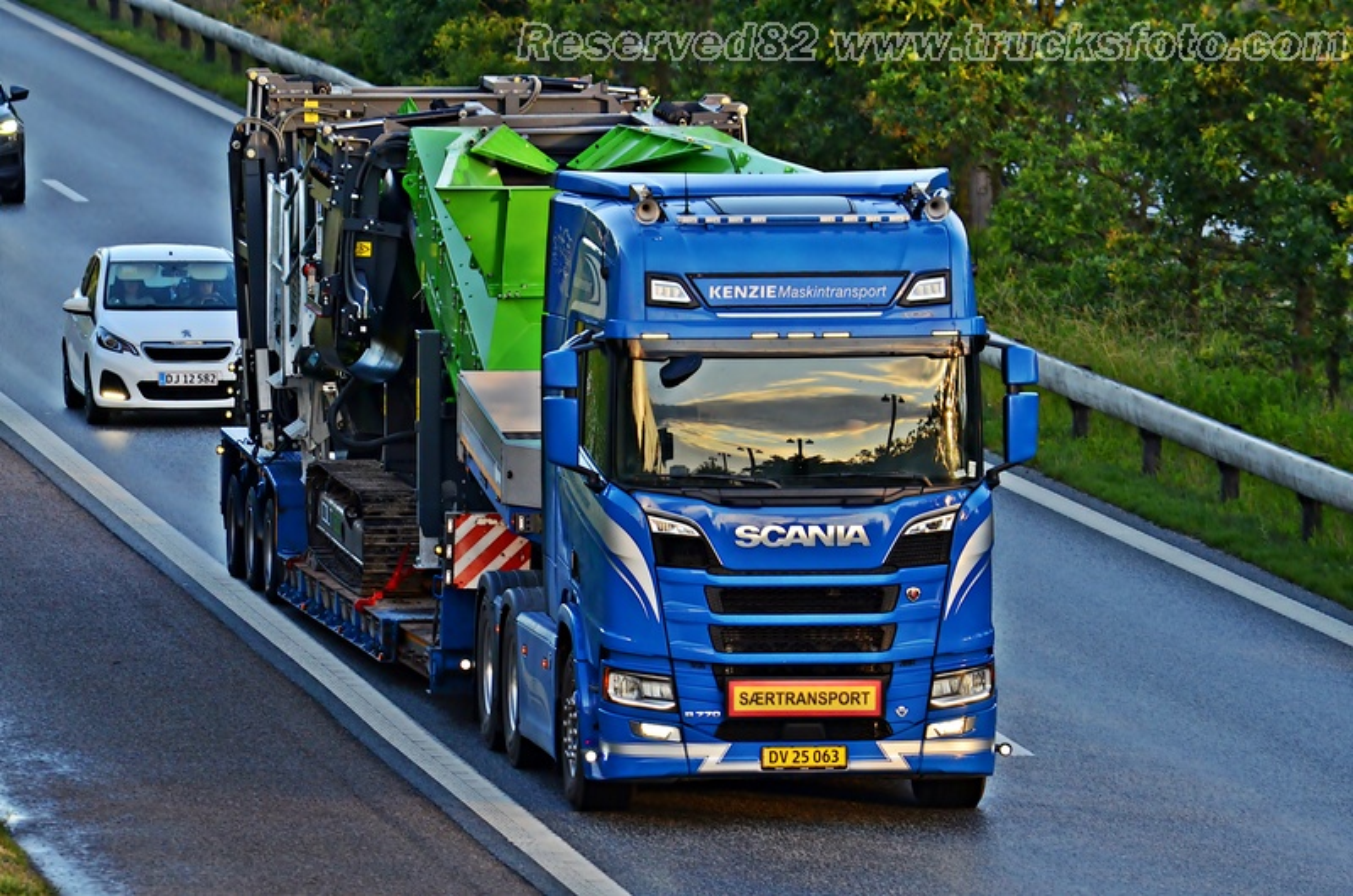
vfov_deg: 4.1
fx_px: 12378
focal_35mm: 330
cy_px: 448
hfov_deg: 6.3
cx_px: 676
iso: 800
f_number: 8
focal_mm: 220
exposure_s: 1/320
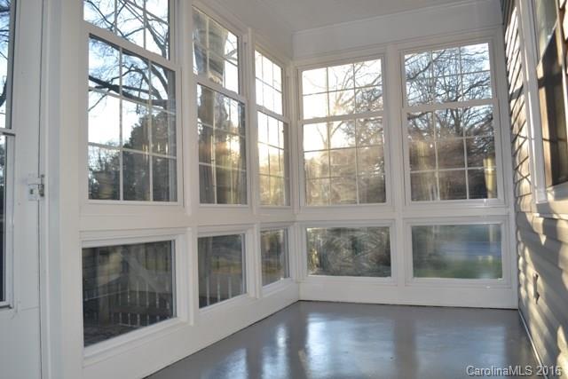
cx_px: 284
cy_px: 190
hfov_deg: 67.4
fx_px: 426
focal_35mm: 27
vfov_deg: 48.0
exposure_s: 1/125
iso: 125
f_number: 4
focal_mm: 18
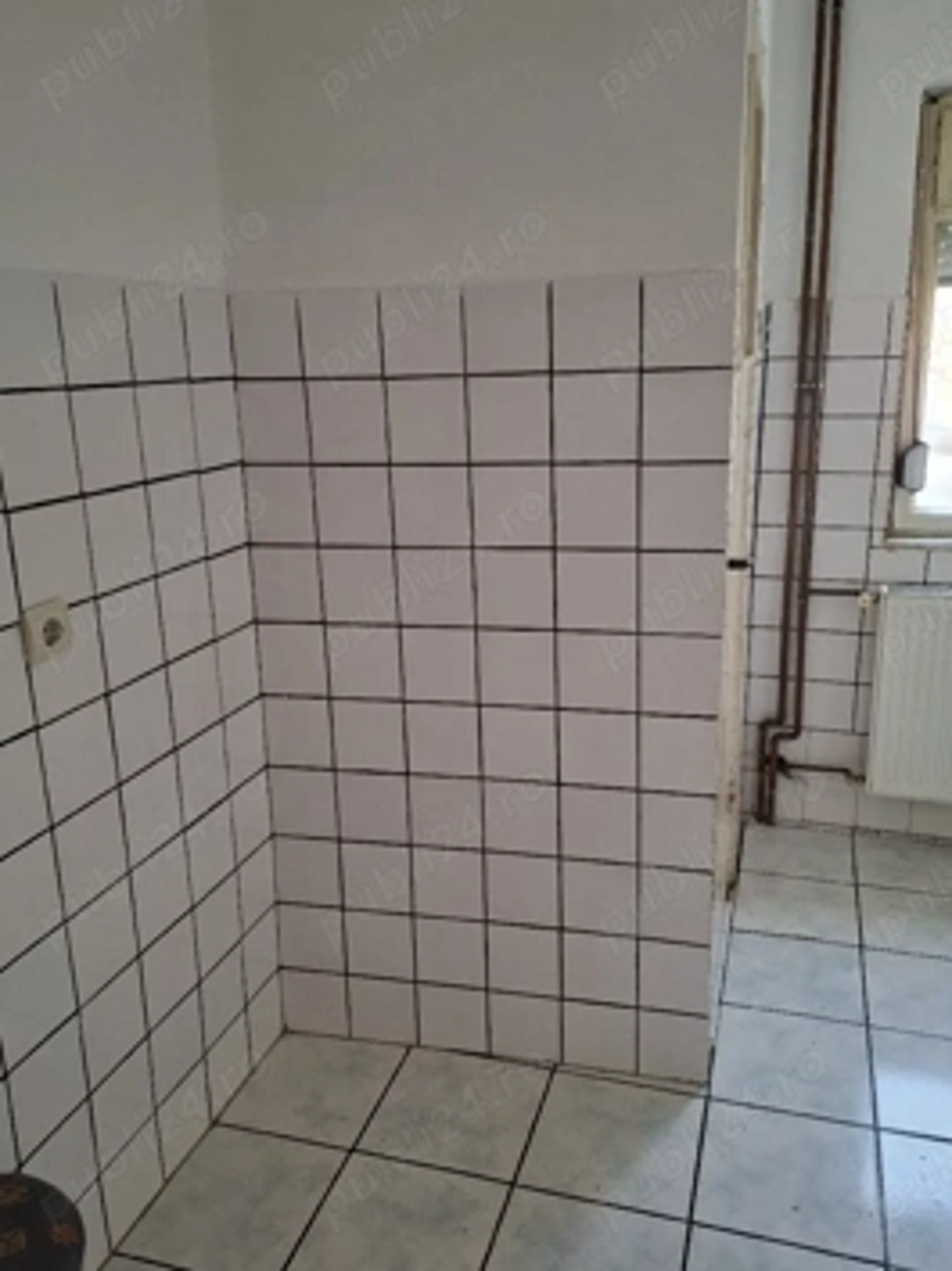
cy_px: 618
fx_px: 955
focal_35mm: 26
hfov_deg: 53.0
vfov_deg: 67.3
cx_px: 503
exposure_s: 1/100
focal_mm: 5.54
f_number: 1.8
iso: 125
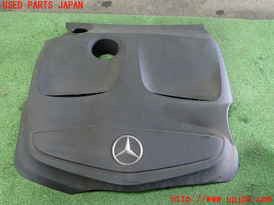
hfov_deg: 60.0
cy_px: 102
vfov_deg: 46.8
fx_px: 237
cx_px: 137
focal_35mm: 30
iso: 400
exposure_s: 1/30
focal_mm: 5.4
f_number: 2.3
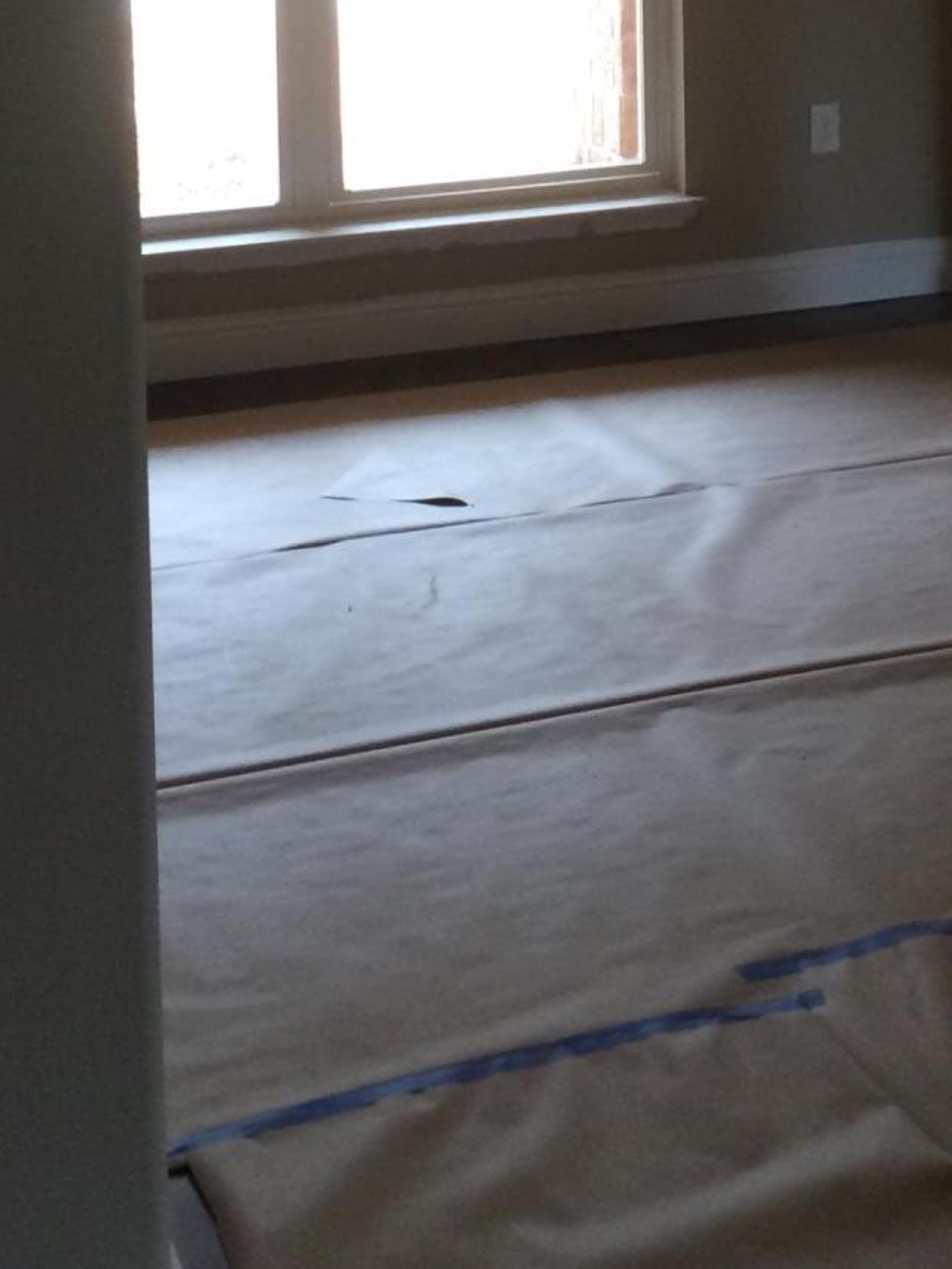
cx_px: 684
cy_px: -162
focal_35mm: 68
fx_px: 2493
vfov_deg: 26.1
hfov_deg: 21.5
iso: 100
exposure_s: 1/30
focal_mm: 4.15
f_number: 2.2
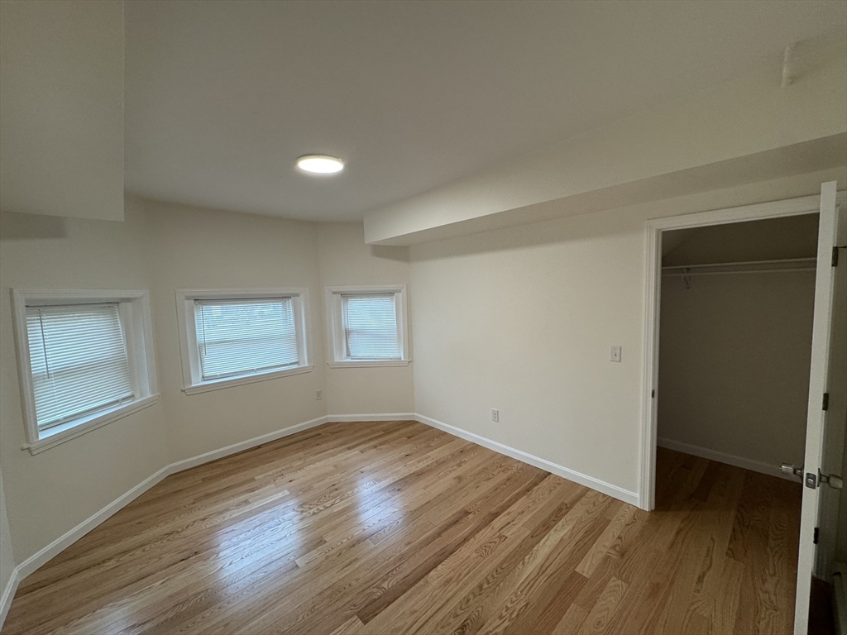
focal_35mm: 14
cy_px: 318
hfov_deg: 102.1
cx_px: 424
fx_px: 343
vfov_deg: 85.7
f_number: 2.2
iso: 160
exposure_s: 1/120
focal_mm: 2.22
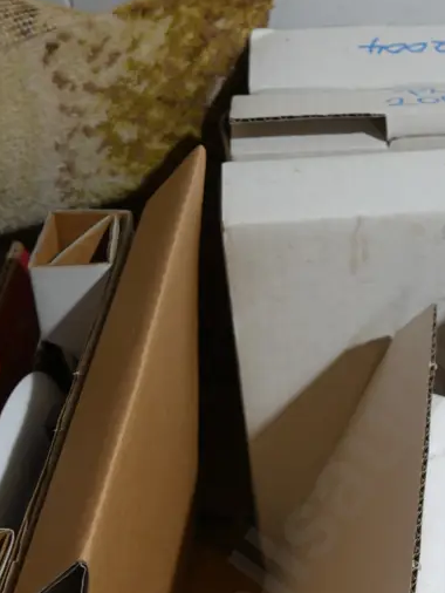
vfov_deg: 22.8
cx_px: 385
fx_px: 1456
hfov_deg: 17.2
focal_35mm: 85
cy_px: 431
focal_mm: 21
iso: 640
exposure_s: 1/60
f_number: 4.6
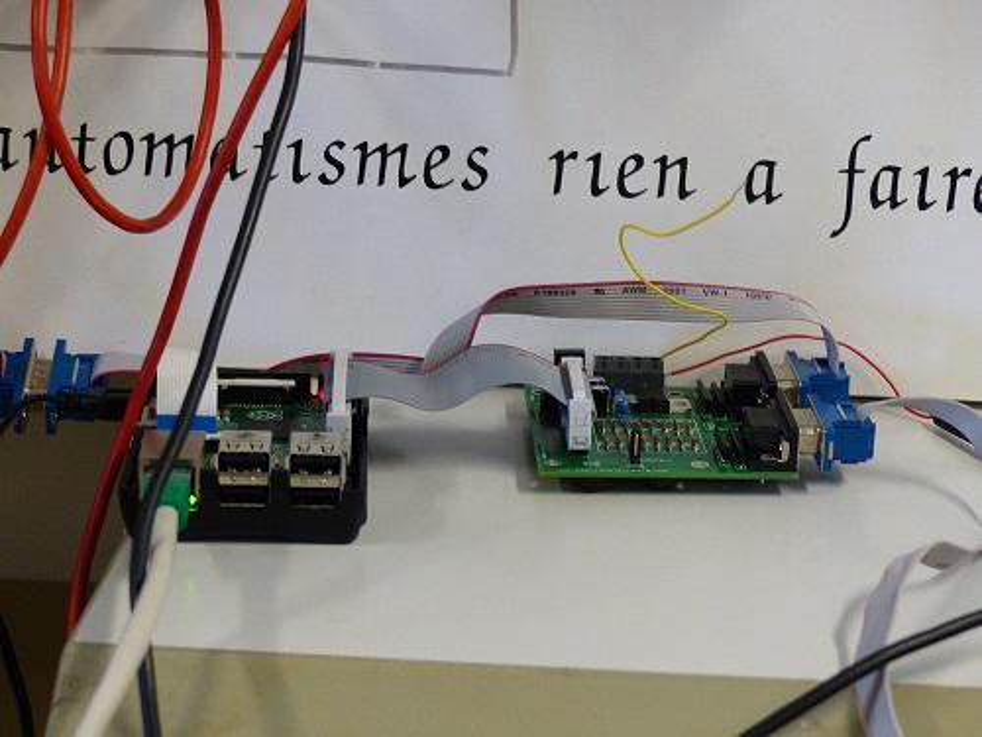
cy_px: 368
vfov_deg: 16.2
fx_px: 2582
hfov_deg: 21.5
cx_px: 491
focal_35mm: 91
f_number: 2.8
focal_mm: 16.4
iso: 400
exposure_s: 1/60
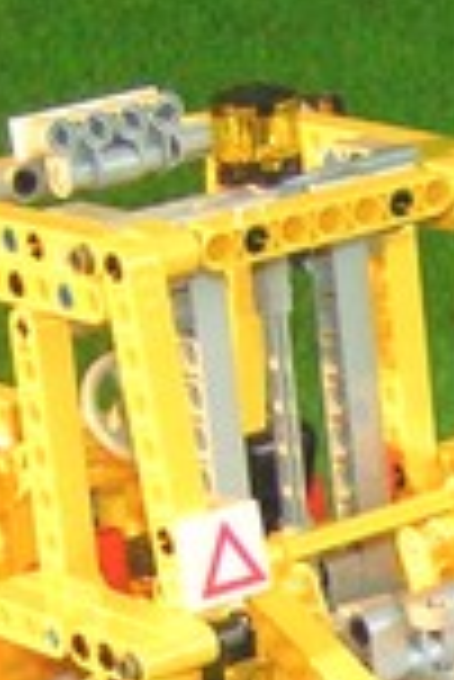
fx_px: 3152
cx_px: 908
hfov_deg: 7.9
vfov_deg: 12.0
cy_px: 833
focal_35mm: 167
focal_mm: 5.8
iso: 200
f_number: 2.8
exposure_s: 1/20
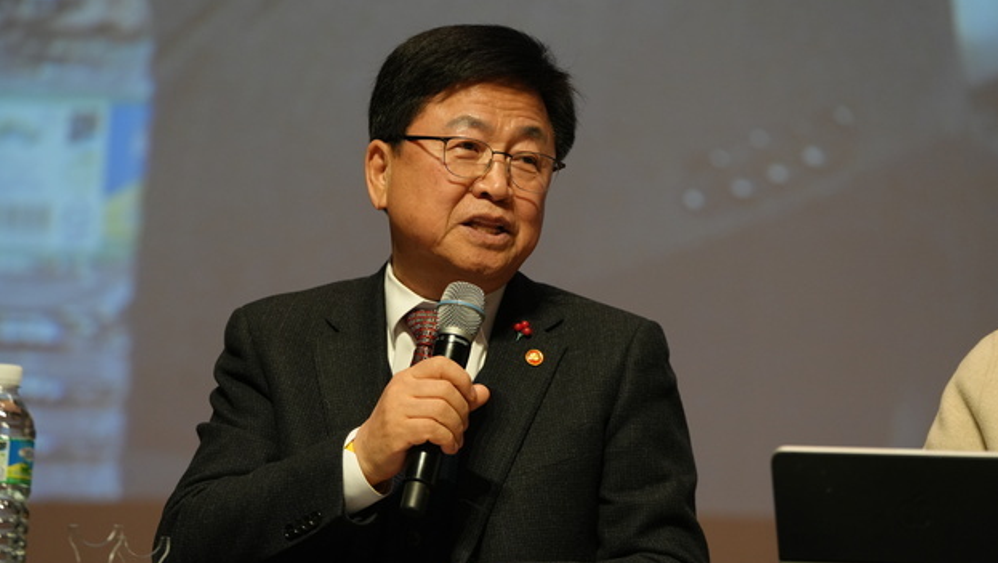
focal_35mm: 170
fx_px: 4500
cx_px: 500
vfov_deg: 7.1
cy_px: 282
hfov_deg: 12.7
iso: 2000
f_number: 4
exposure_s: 1/200
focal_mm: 161
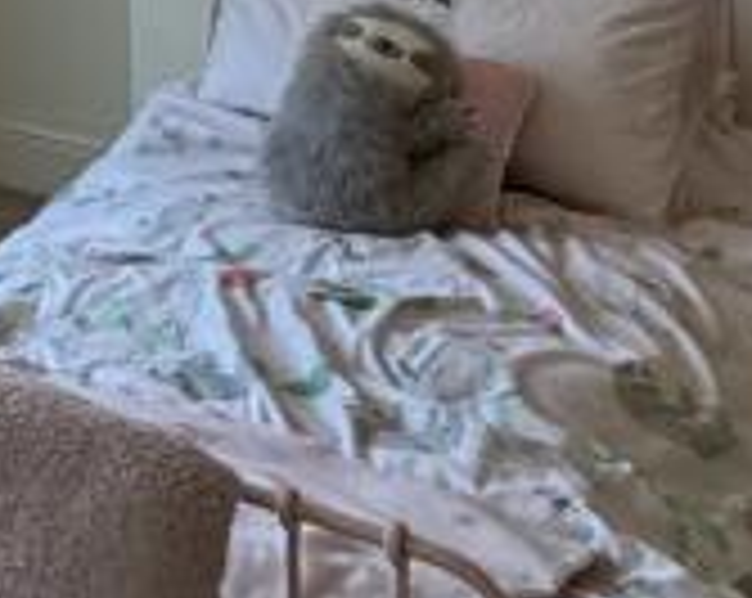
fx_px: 1866
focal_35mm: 84
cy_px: -585
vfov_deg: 15.0
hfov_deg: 18.1
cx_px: -594
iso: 320
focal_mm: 2.22
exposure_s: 1/91
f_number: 2.2
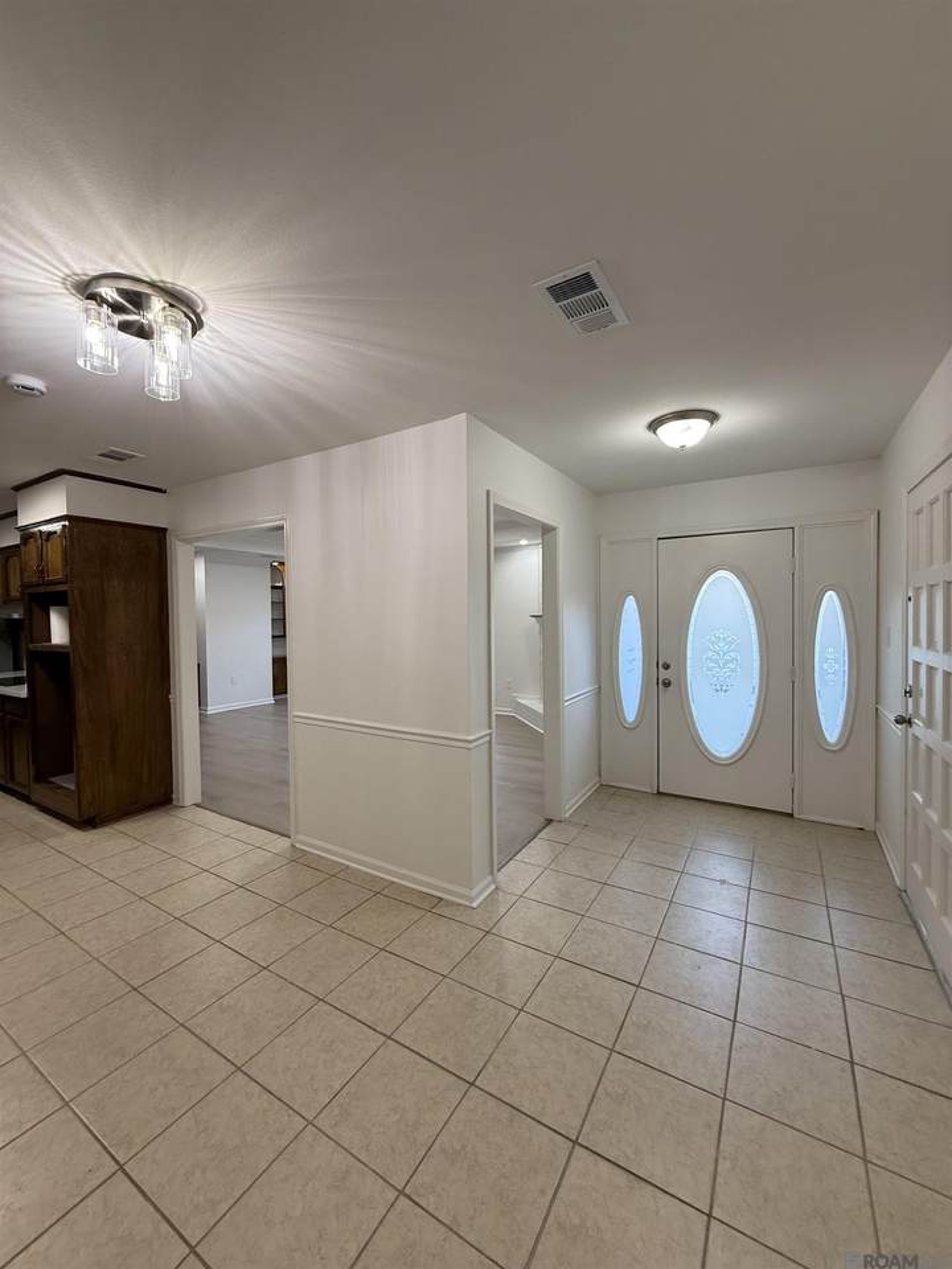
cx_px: 476
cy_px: 634
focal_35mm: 14
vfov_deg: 102.1
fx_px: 513
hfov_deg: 85.7
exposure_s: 1/120
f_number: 2.2
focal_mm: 2.22
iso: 160
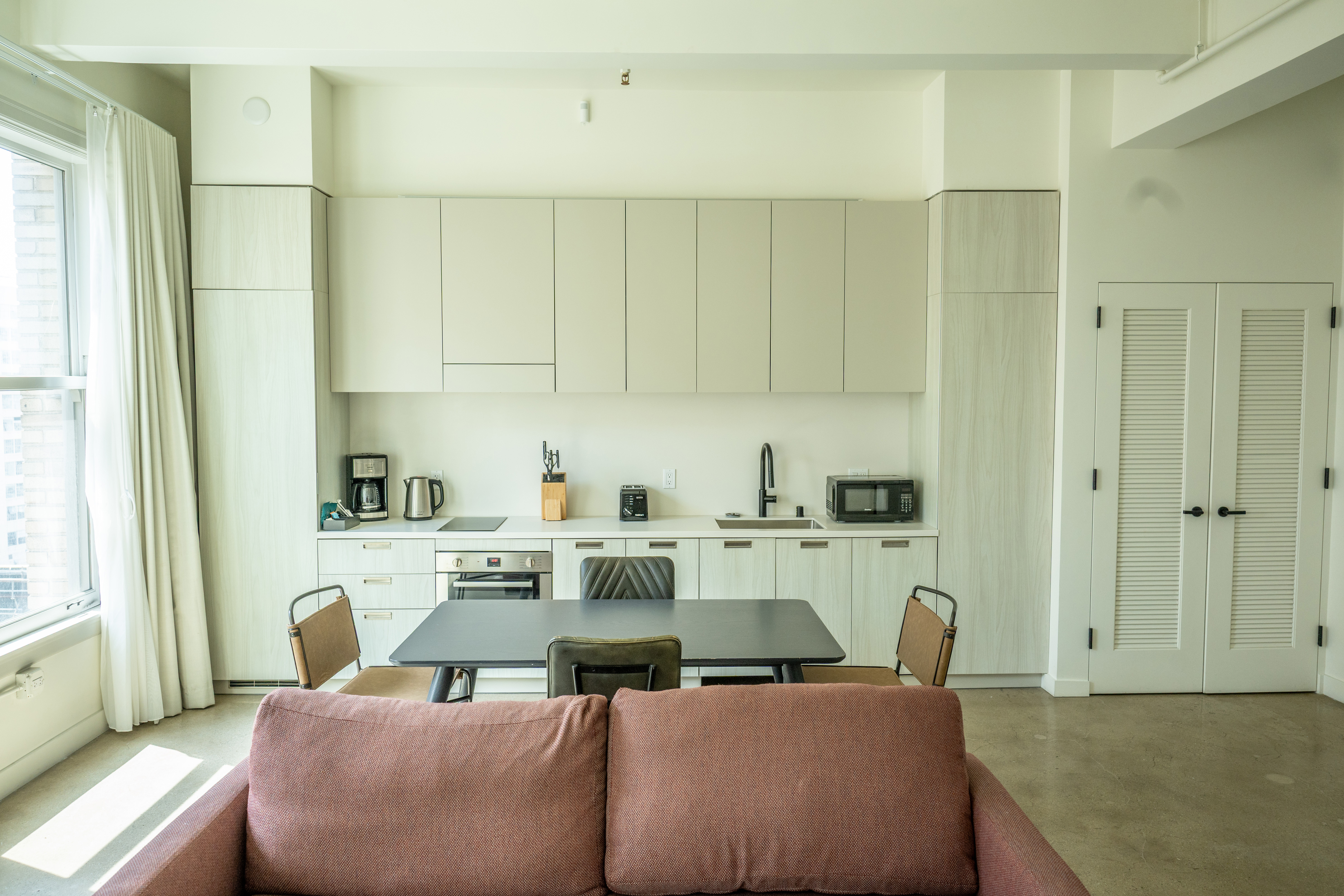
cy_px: 448
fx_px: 971
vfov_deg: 49.6
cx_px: 672
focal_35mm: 26
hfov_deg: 69.4
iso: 200
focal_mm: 26
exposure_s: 1/80
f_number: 5
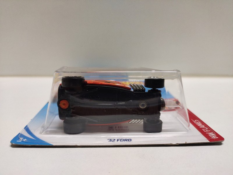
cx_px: 116
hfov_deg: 67.3
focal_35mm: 26
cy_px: 88
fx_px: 175
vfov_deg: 53.1
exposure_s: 1/50
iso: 1181
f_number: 1.79
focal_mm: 4.74
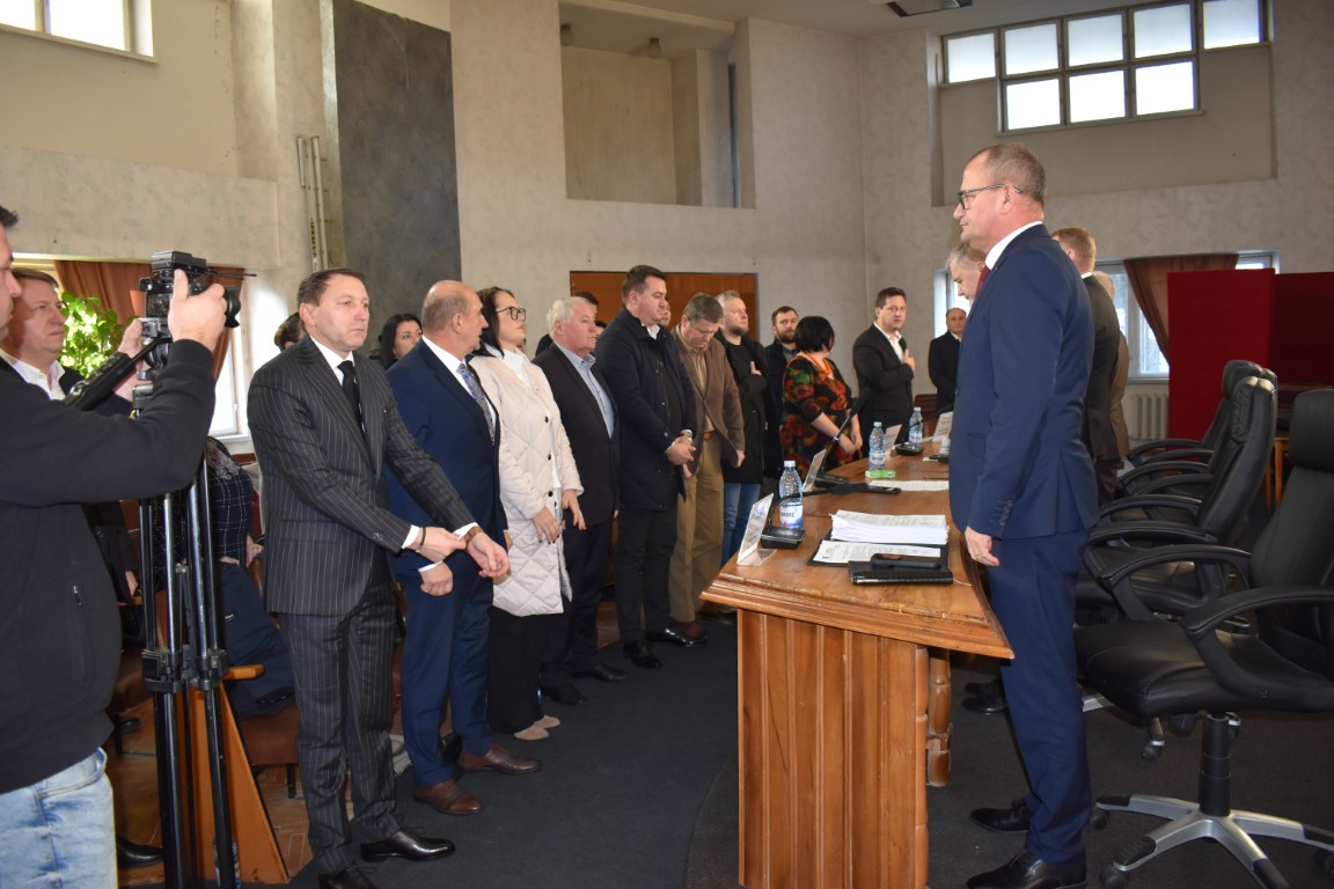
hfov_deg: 67.4
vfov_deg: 47.9
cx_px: 667
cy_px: 444
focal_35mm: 27
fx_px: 1000
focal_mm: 18
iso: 800
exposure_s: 1/80
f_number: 4.5
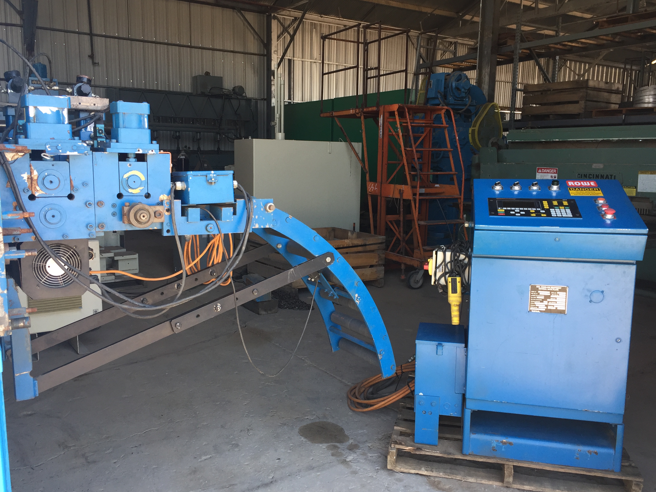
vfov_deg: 45.4
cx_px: 320
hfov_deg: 58.3
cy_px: 250
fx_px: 587
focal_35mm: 31
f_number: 2.2
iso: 40
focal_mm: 4.15
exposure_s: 1/120
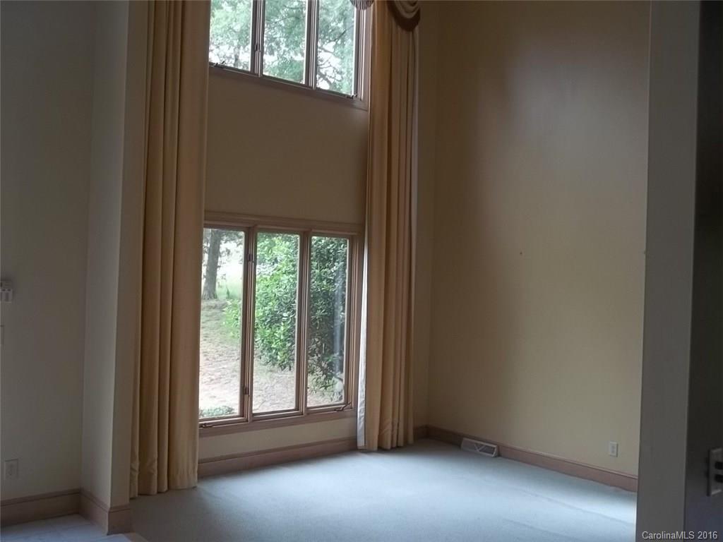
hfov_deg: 55.4
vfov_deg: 42.9
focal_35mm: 33
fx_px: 689
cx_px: 362
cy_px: 271
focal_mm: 5.9
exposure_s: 1/40
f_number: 3.3
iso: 64
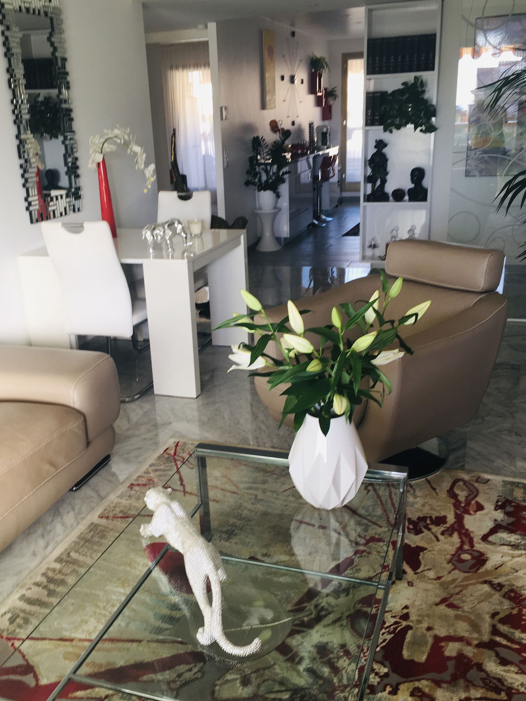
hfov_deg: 41.8
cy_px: 376
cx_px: 242
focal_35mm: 34
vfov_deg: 53.9
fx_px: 689
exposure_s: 1/50
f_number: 2.2
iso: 25
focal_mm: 4.15
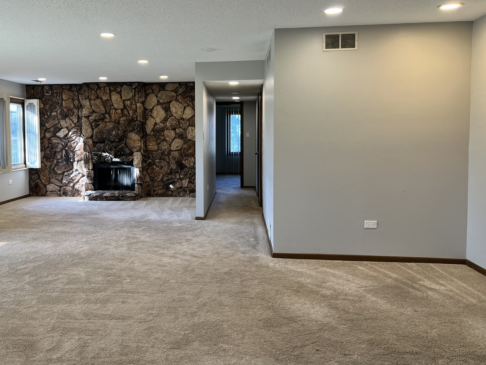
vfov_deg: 44.1
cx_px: 188
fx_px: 449
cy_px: 161
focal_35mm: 32
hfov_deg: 56.3
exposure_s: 1/120
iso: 80
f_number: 1.5
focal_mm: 5.7
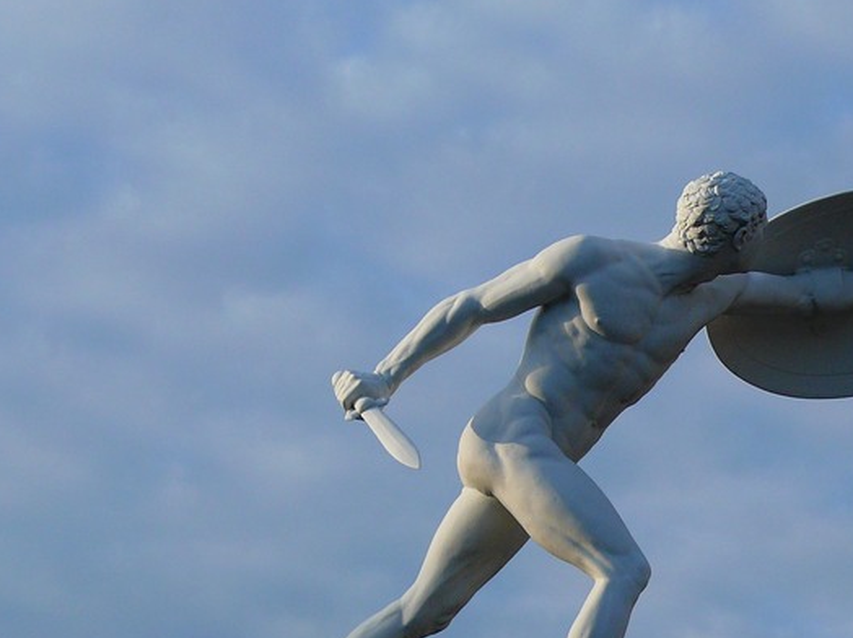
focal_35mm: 169
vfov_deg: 8.8
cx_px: 544
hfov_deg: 11.7
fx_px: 4161
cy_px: 426
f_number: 4
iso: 100
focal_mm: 17.5
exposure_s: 1/250
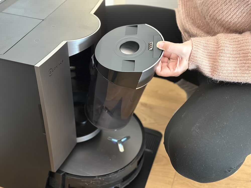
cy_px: 94
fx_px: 348
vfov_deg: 30.3
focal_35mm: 48
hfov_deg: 39.7
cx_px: 126
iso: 800
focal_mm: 6.86
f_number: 1.78
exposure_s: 1/36
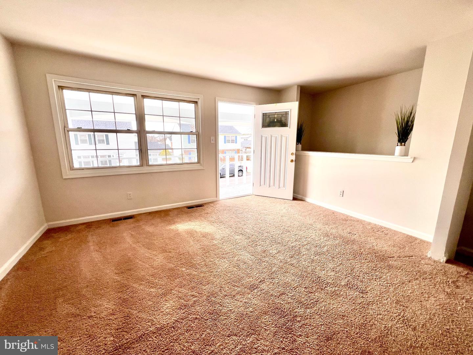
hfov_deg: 106.2
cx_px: 236
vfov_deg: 89.9
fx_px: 178
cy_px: 178
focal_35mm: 13
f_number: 1.8
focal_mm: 1.57
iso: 32
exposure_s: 1/120
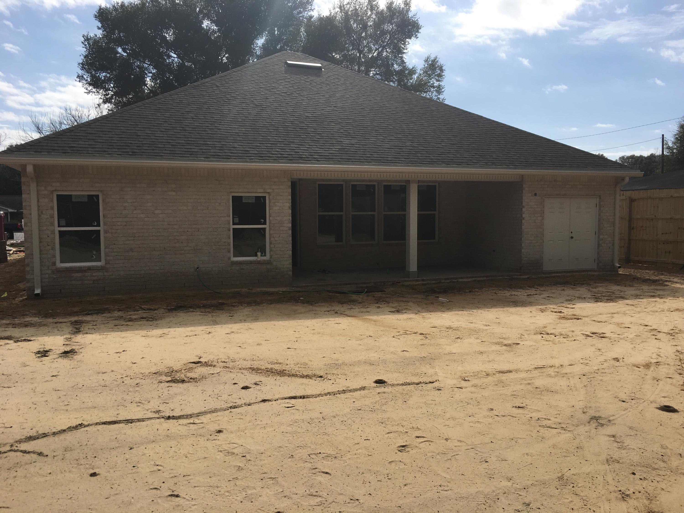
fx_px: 573
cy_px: 256
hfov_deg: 61.7
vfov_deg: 48.2
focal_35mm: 29
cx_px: 342
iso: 25
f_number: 2.2
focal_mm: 4.15
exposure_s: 1/2959
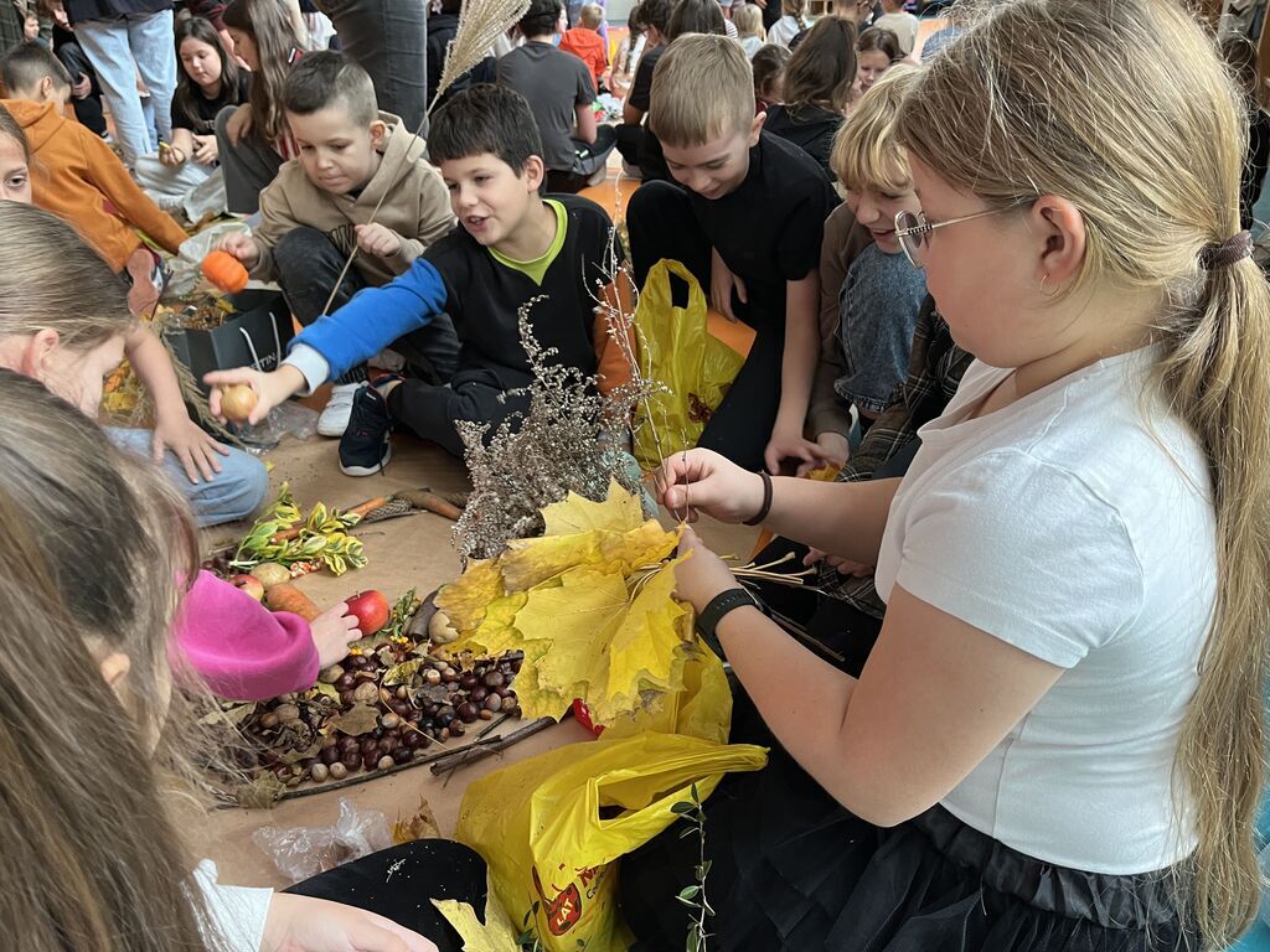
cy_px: 476
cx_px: 635
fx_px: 954
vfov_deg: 53.1
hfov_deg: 67.3
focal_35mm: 26
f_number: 1.6
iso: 250
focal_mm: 5.1
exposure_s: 1/50
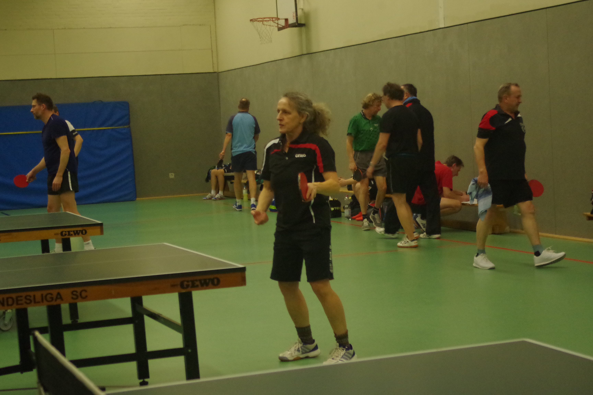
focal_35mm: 82
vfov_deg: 16.7
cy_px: 198
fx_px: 1351
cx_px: 296
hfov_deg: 24.8
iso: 3200
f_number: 5.6
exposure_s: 1/100
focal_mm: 55
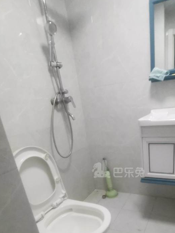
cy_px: 169
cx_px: 118
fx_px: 175
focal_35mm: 26
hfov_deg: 51.9
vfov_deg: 64.1
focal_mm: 2.23
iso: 400
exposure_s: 1/25
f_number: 2.2
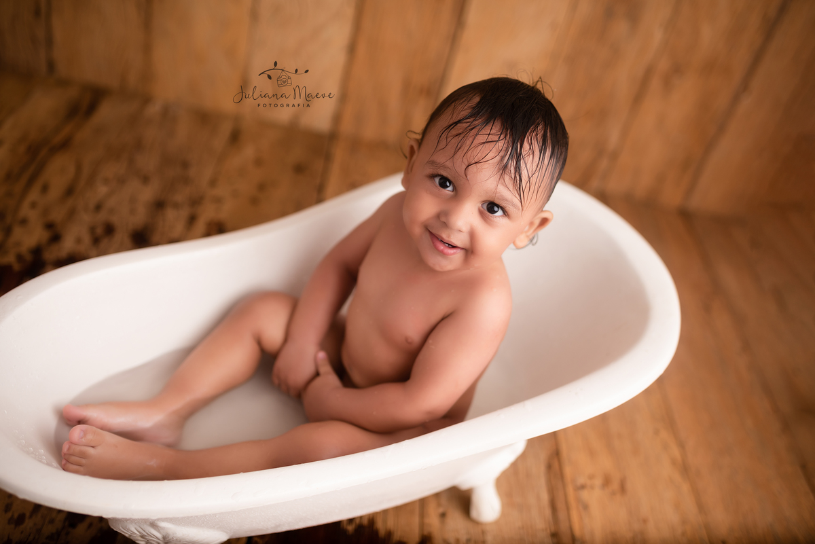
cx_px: 408
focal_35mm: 35
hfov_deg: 54.4
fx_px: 793
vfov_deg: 37.9
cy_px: 272
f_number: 2
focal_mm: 35
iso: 100
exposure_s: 1/250
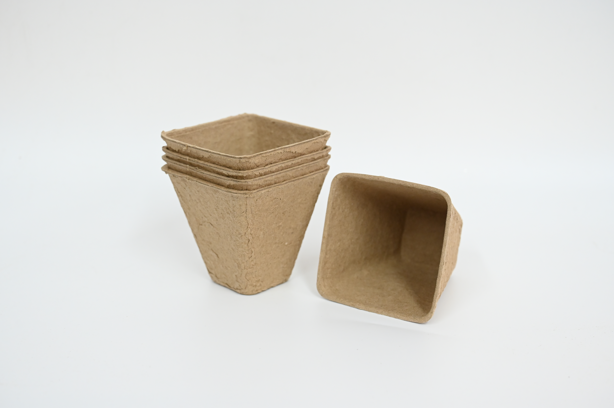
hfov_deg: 40.4
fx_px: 835
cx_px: 307
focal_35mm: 49
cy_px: 204
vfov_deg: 27.5
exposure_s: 1/100
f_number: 5
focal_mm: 49
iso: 1600
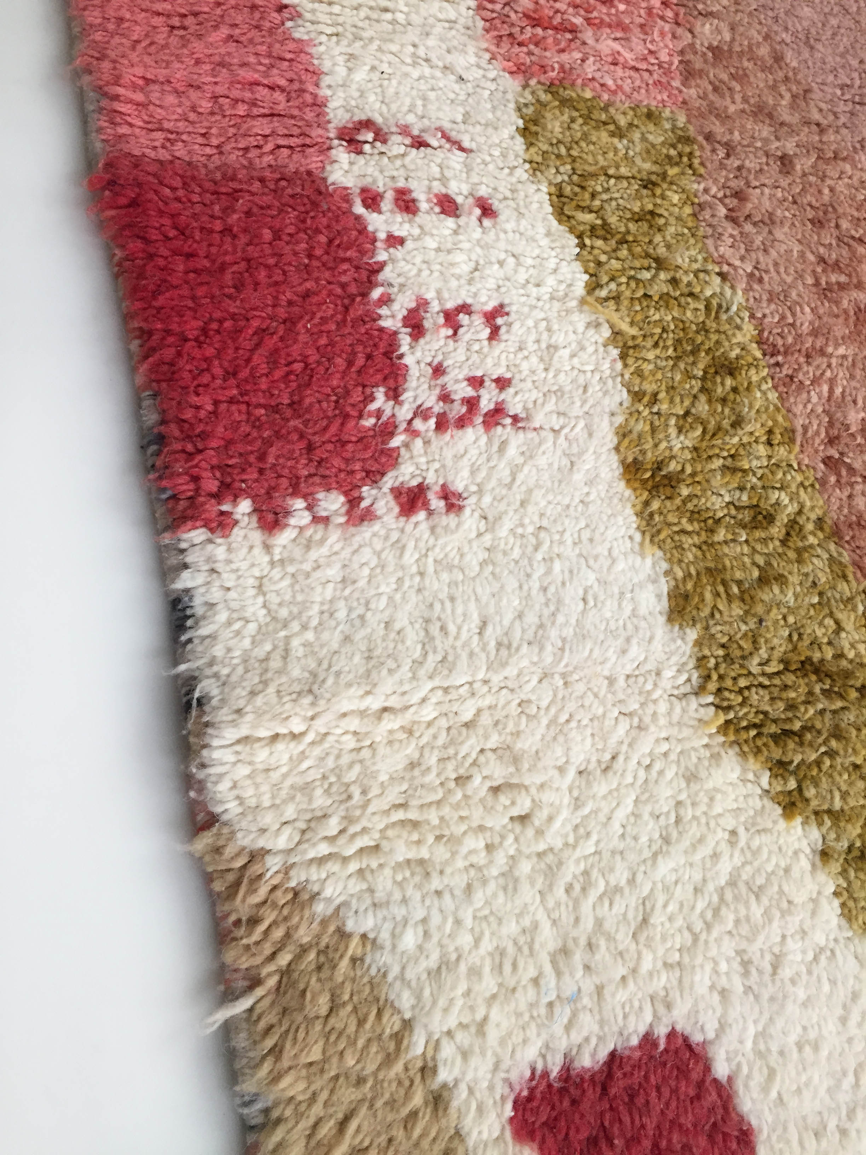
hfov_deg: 48.2
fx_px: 967
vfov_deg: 61.7
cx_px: 433
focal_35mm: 29
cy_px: 578
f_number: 2.2
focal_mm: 4.15
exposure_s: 1/33
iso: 64
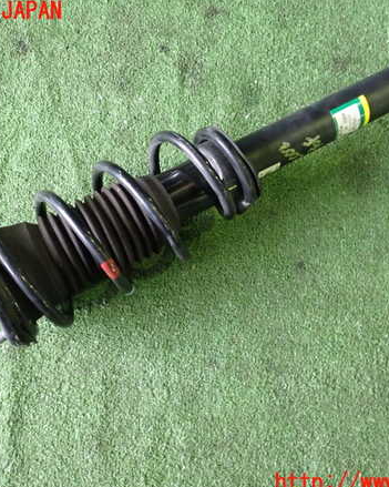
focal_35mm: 40
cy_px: 247
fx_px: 576
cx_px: 193
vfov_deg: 45.8
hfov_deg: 37.3
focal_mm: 5.4
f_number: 2.3
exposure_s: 1/30
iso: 800
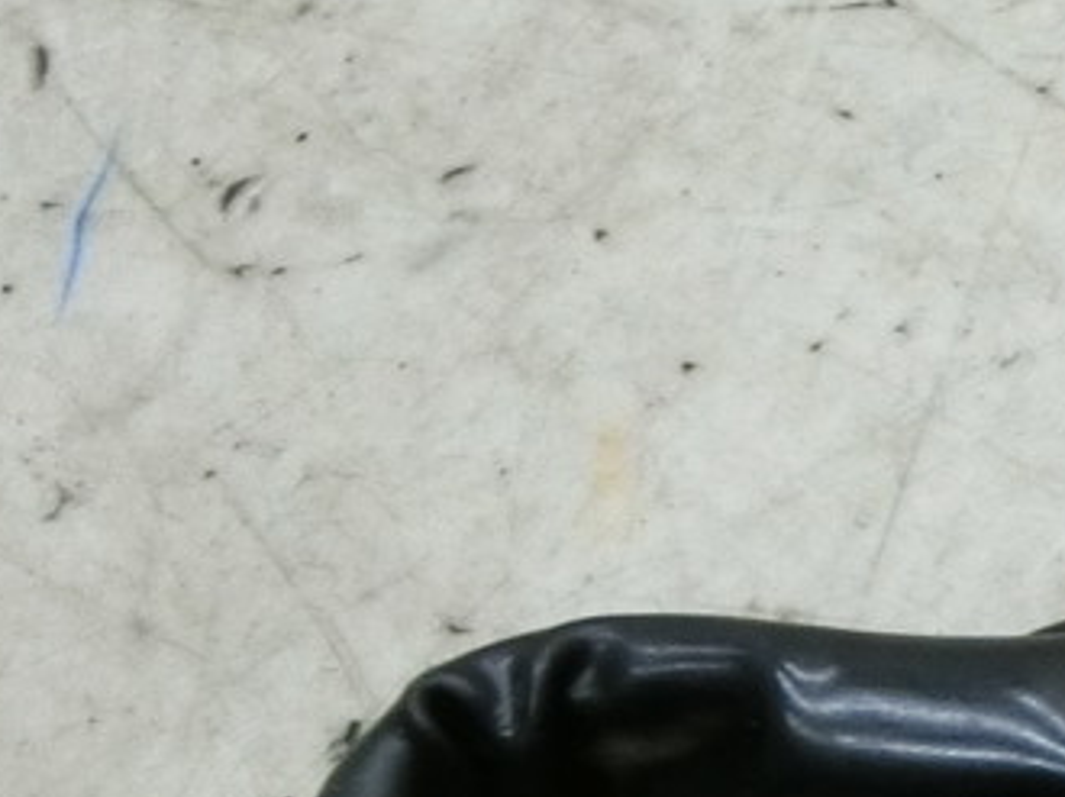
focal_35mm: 97
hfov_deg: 16.5
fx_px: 2982
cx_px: 1991
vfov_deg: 15.0
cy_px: 742
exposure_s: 1/100
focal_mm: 4.5
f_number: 3.5
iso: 400
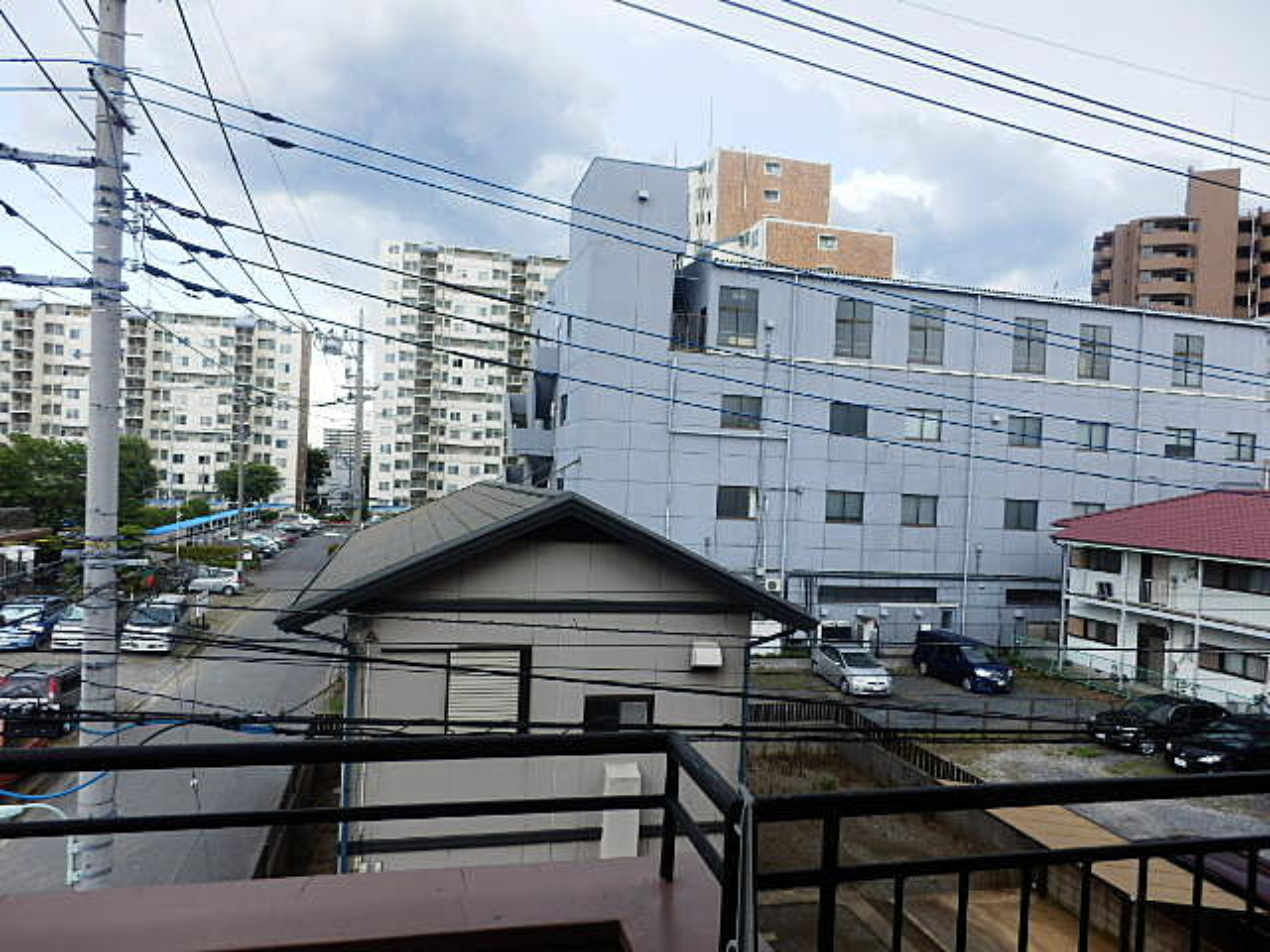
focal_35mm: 24
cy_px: 476
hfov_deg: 71.6
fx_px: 881
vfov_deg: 56.8
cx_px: 635
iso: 80
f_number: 3
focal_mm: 4.2
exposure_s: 1/250
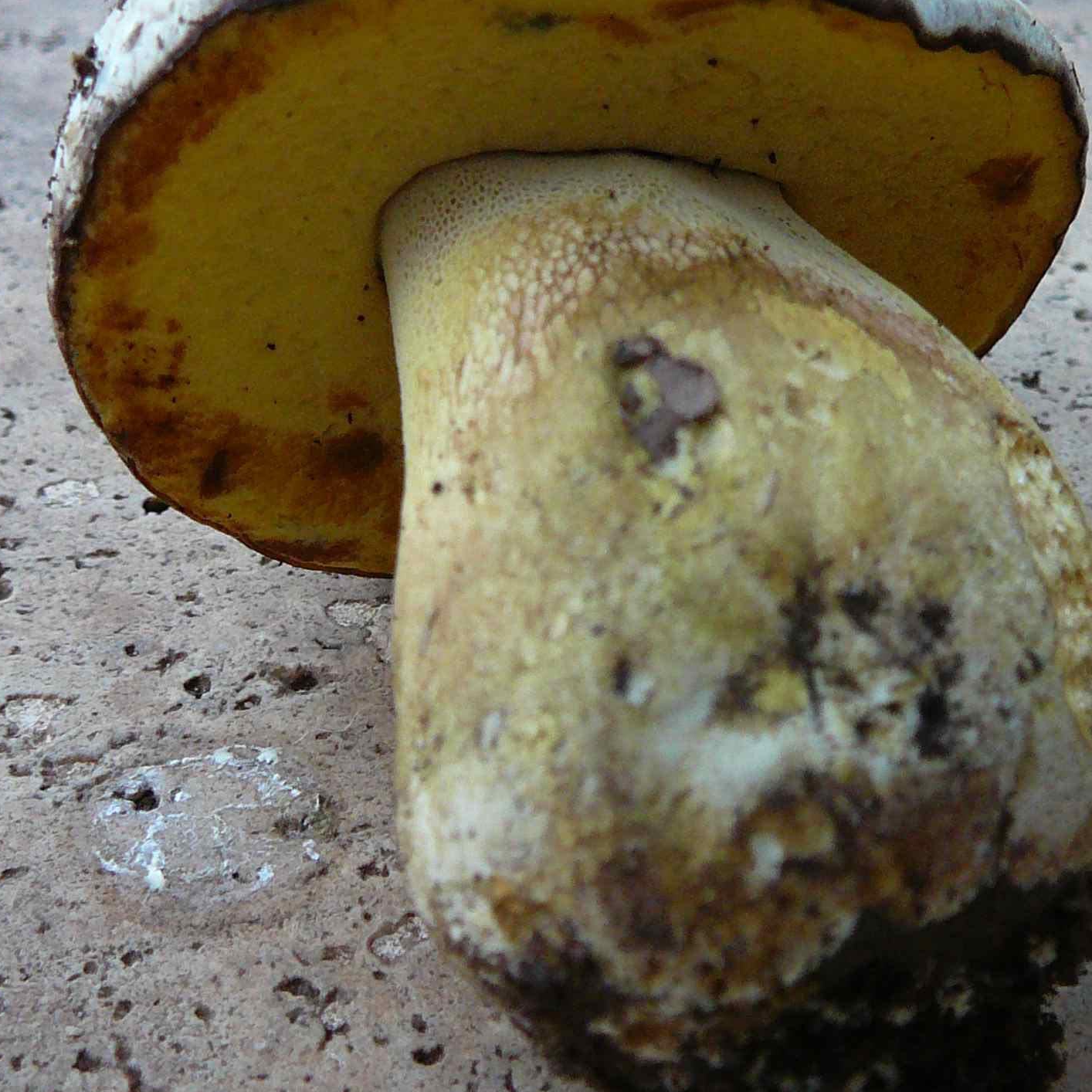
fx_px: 1999
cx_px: 647
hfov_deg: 30.5
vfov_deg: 30.6
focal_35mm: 56
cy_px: 517
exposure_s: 1/250
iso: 200
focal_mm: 5.2
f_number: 2.8
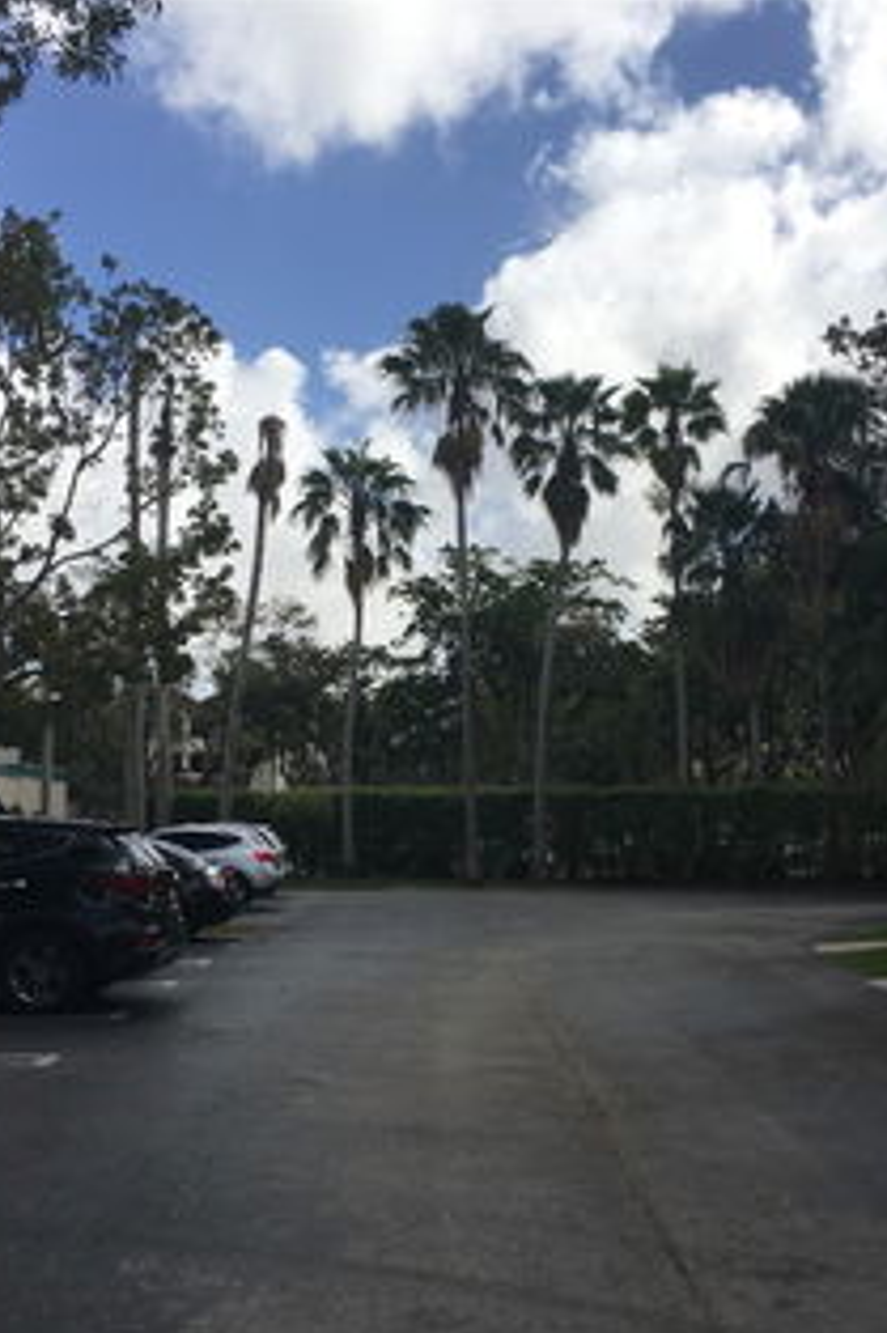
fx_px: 1517
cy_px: 675
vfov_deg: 47.4
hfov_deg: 32.5
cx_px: 507
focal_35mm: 41
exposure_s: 1/2331
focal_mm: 4.15
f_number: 2.2
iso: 25
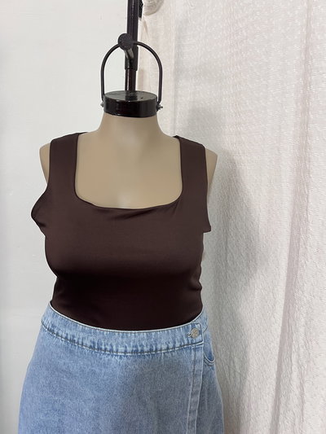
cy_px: 217
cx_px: 163
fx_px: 326
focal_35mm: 26
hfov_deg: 53.1
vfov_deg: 67.3
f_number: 1.5
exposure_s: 1/50
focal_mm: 5.7
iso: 80
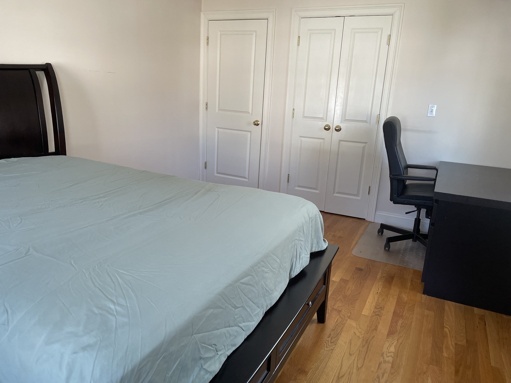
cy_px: 192
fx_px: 384
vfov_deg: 53.1
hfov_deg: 67.3
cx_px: 256
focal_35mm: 26
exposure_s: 1/121
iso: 125
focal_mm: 4.2
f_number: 1.6
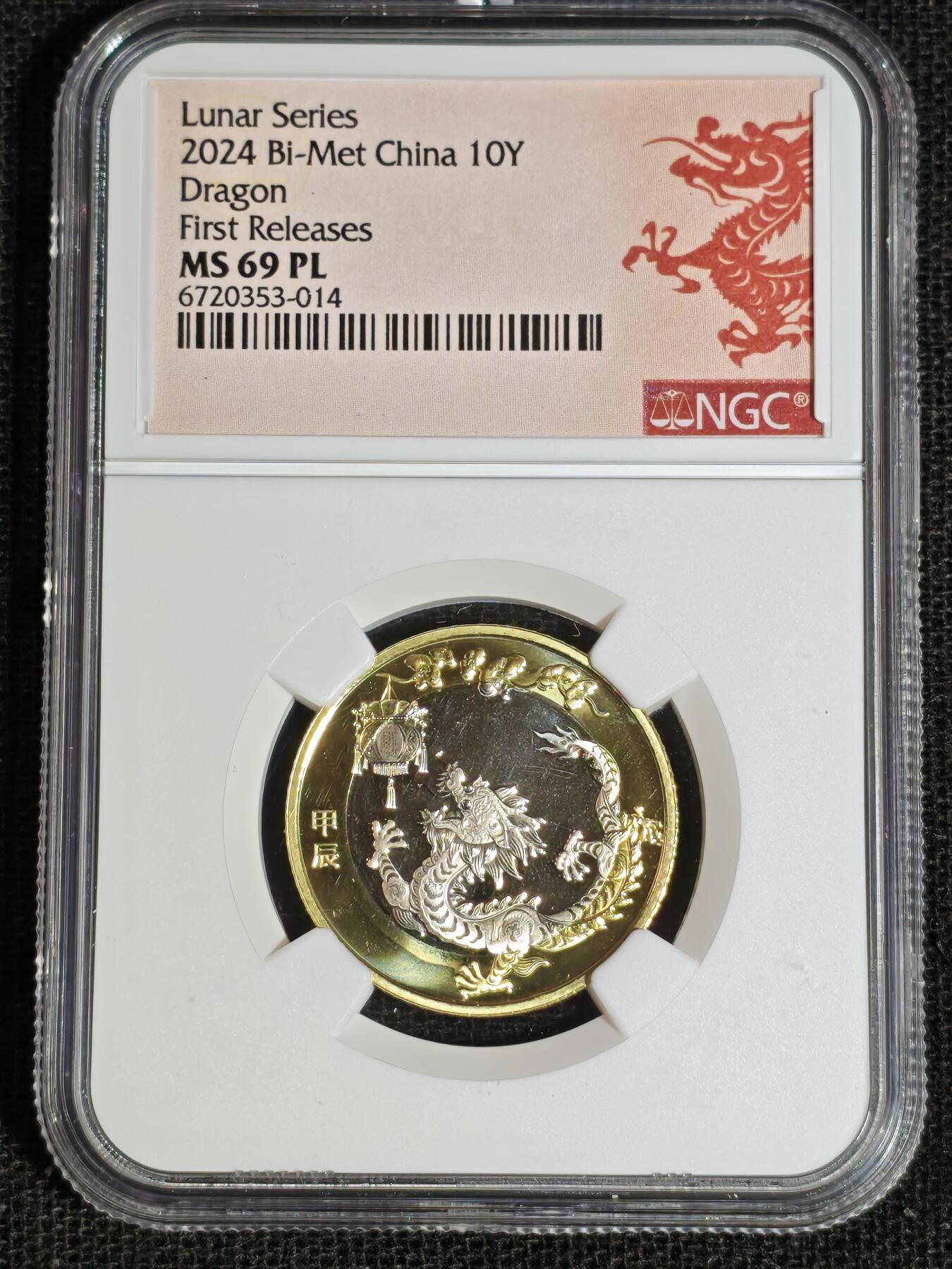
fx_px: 3447
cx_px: 476
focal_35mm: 94
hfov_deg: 15.7
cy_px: 634
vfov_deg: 20.9
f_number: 1.5
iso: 50
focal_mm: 4.94
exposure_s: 1/399
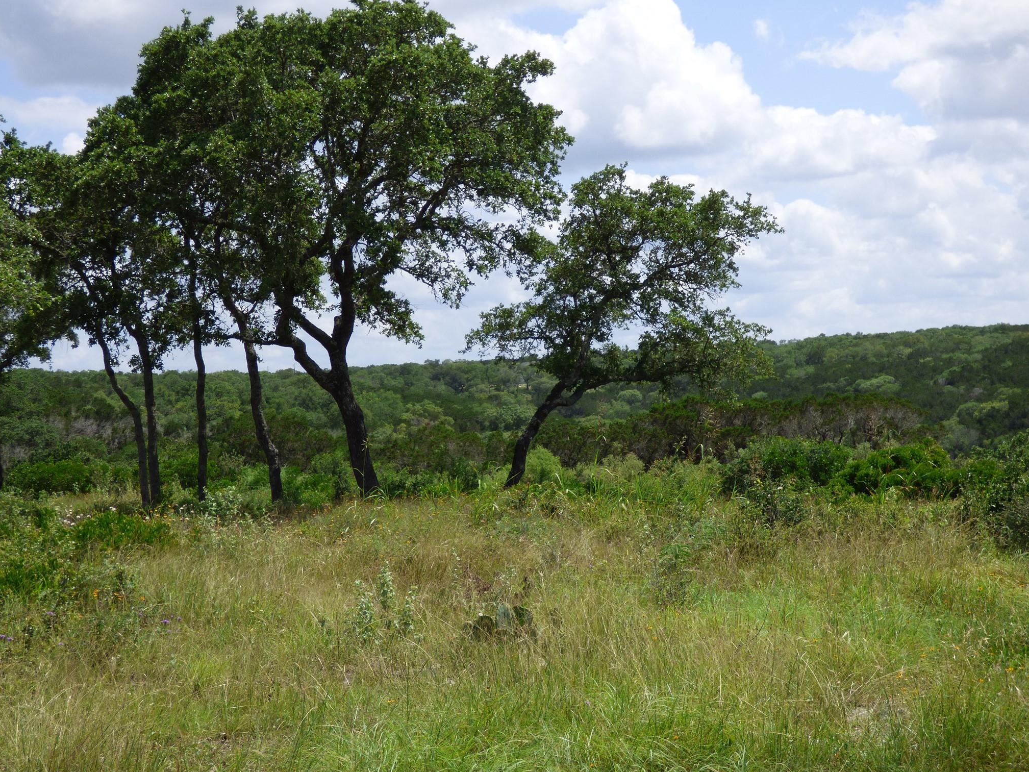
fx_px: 1992
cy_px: 384
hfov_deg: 29.0
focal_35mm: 67
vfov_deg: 21.9
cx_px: 512
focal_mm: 11.21
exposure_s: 1/800
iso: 100
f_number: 4.2
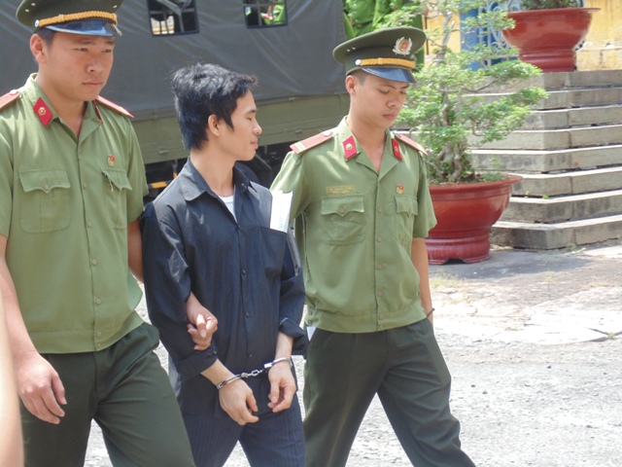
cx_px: 311
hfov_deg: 24.7
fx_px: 1420
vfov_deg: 18.7
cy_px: 234
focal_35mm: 79
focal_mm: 14.1
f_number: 4.3
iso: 80
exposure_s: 1/125
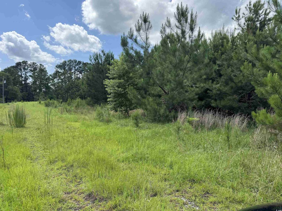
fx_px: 196
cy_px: 106
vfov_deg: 56.8
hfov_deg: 71.6
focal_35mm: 24
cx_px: 141
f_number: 1.78
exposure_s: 1/1980
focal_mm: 6.76
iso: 80
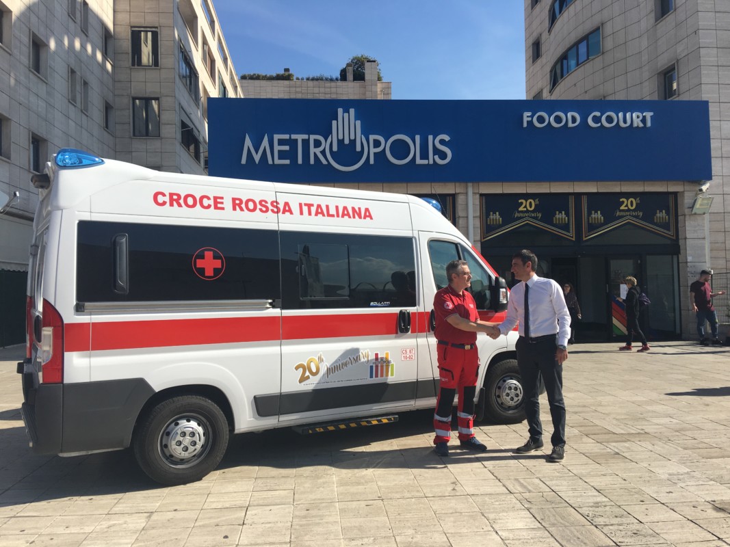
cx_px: 365
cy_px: 274
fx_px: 611
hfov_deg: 61.7
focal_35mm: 29
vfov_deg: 48.2
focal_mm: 4.15
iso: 25
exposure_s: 1/1603
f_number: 2.2
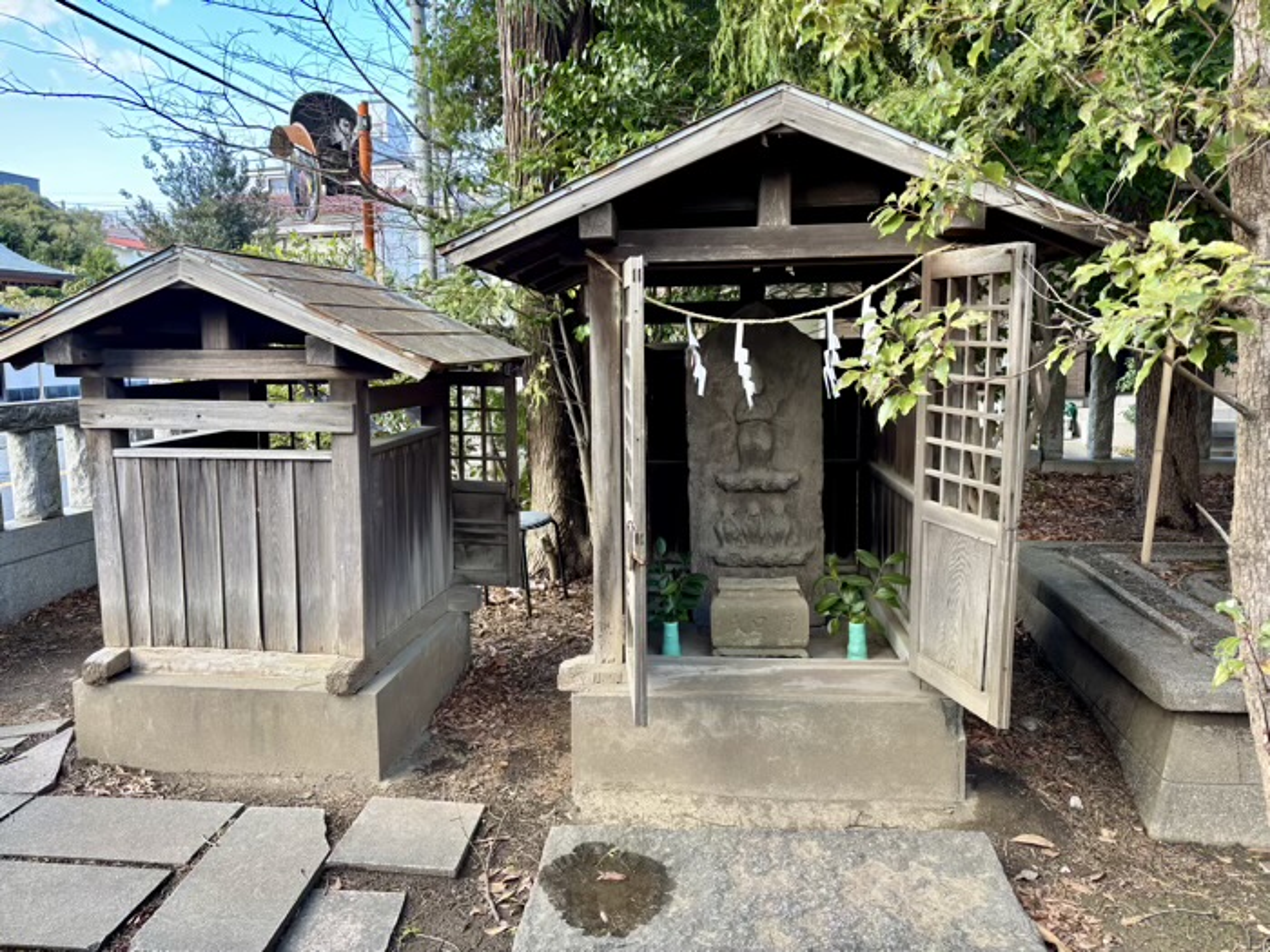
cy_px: 476
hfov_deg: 67.3
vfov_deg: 53.1
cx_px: 635
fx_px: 954
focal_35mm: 26
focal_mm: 5.96
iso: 40
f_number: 1.6
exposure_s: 1/121
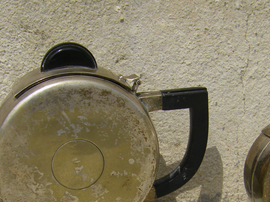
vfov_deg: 17.1
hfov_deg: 22.9
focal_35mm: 85
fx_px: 663
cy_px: 184
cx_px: 175
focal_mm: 6.3
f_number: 7
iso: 64
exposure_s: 1/320
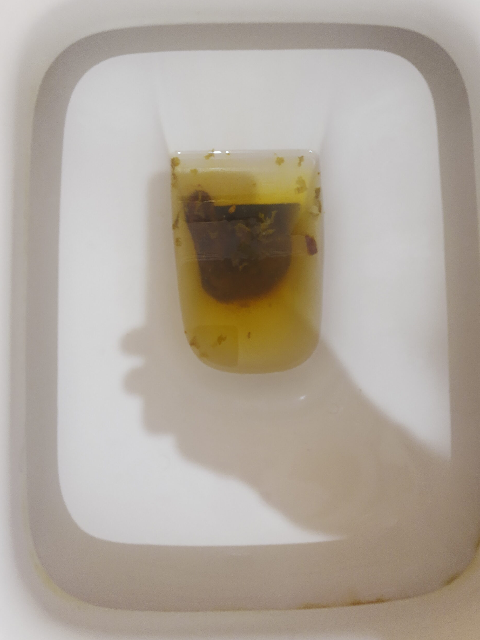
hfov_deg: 51.4
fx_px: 499
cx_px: 247
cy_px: 313
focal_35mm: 27
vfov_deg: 65.3
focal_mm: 4.75
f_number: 1.7
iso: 259
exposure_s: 1/20
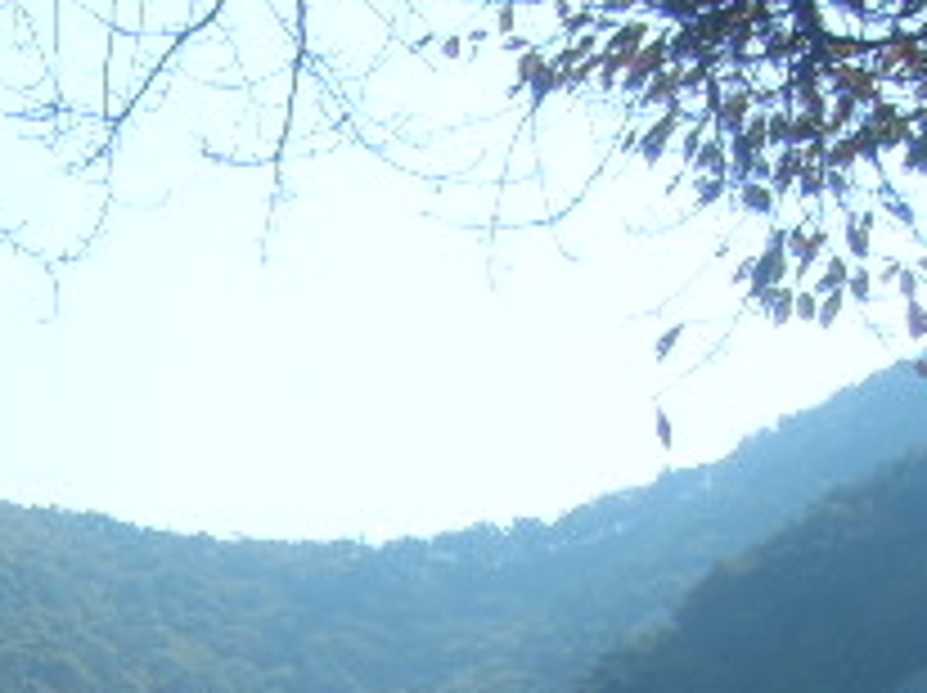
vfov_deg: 12.8
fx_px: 2916
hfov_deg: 16.9
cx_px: -315
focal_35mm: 109
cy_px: 1048
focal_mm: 5.8
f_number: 5.8
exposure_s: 1/350
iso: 50
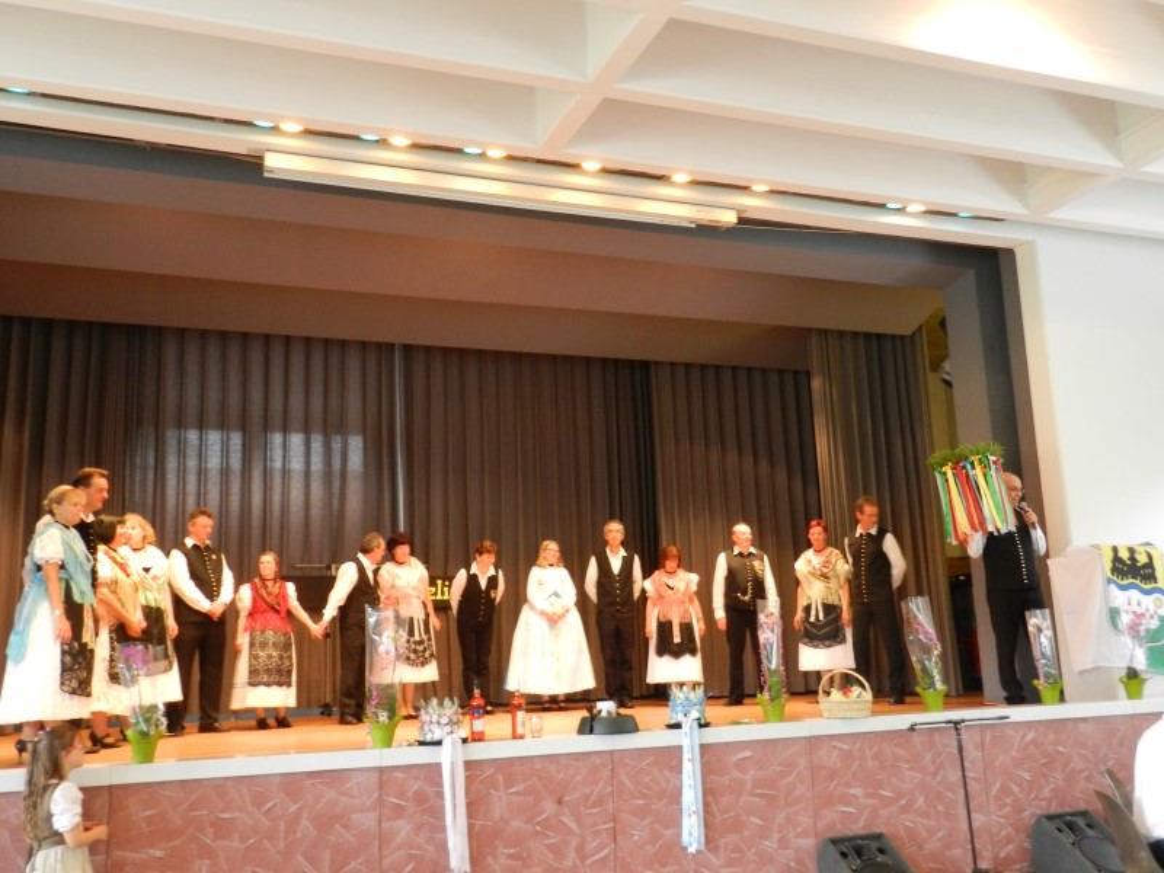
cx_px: 582
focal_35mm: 32
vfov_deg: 44.2
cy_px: 436
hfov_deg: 56.8
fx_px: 1076
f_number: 3.7
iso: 400
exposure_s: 1/25
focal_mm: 5.6
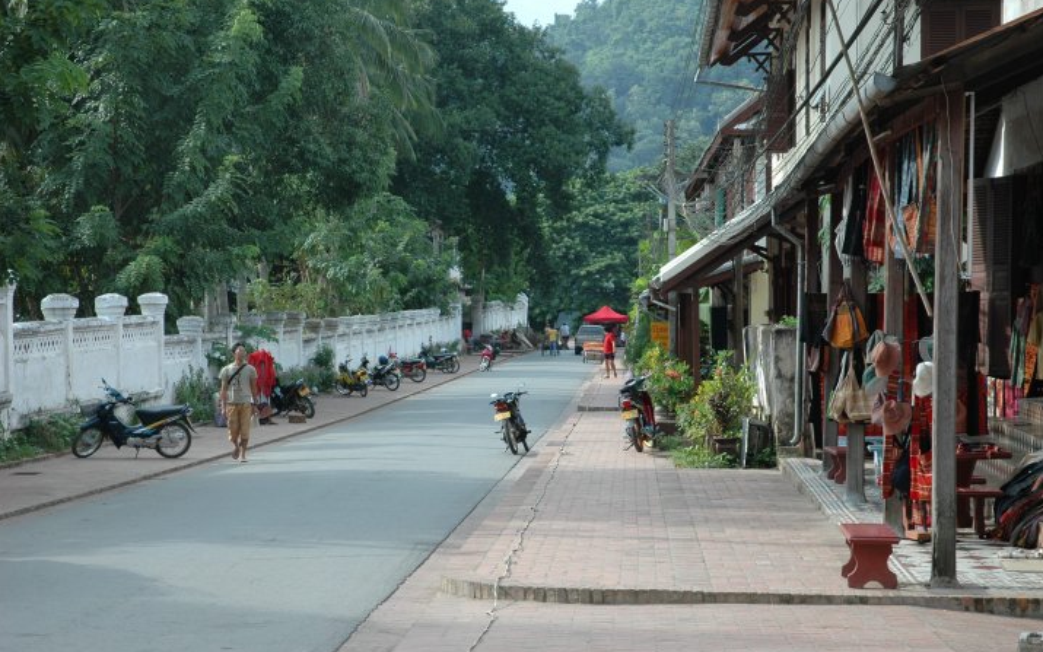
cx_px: 524
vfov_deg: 16.3
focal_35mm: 80
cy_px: 306
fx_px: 2274
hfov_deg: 25.8
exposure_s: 1/200
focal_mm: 52
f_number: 7.1
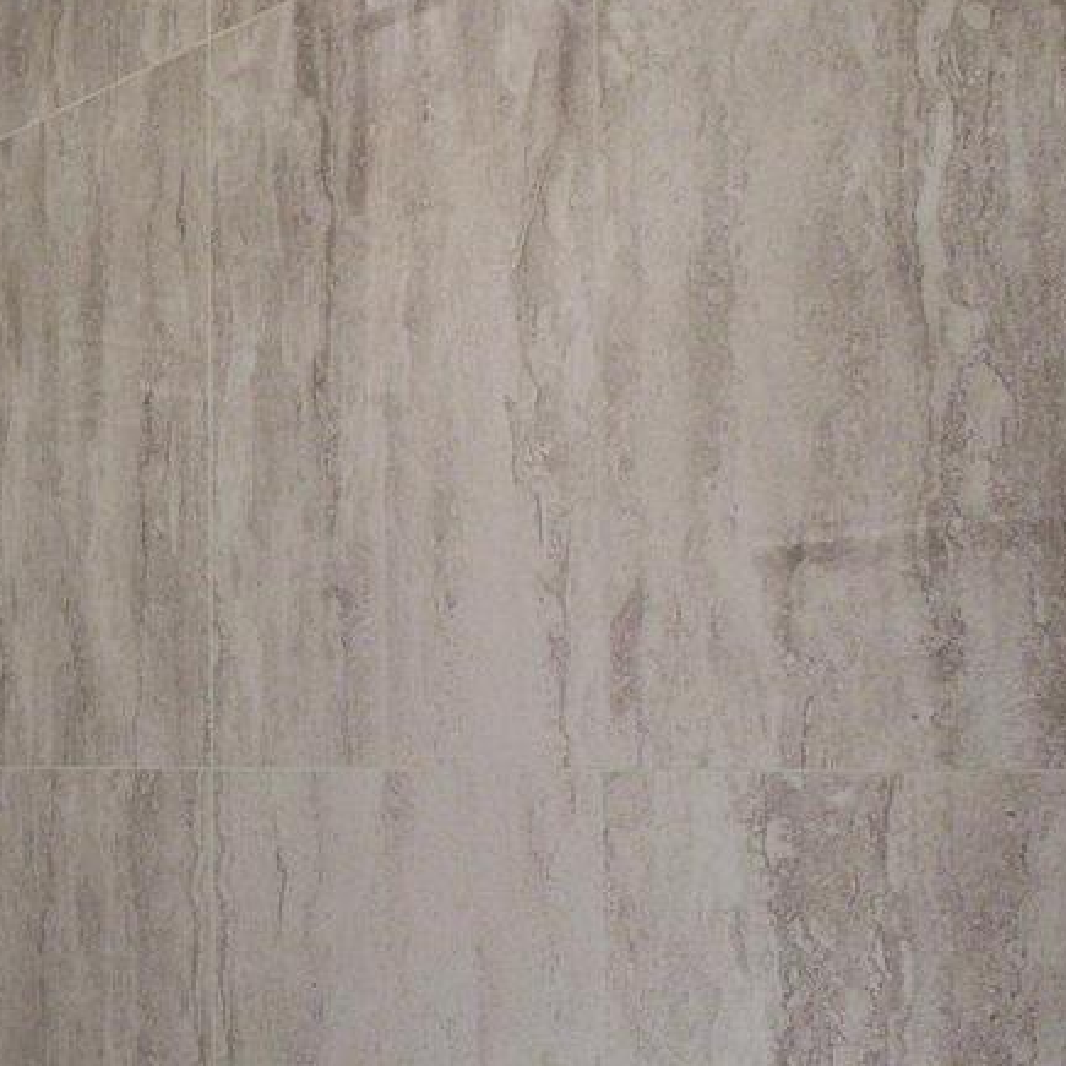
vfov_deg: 36.4
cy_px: 833
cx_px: -527
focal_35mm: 45
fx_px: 1568
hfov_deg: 26.9
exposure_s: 1/10
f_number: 8
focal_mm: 16
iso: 400
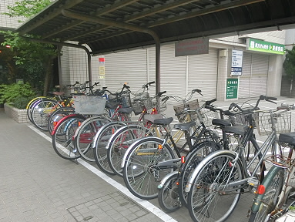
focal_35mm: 30
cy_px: 127
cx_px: 159
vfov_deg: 46.7
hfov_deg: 59.8
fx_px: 256
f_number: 3.5
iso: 250
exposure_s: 1/125
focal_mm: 4.5
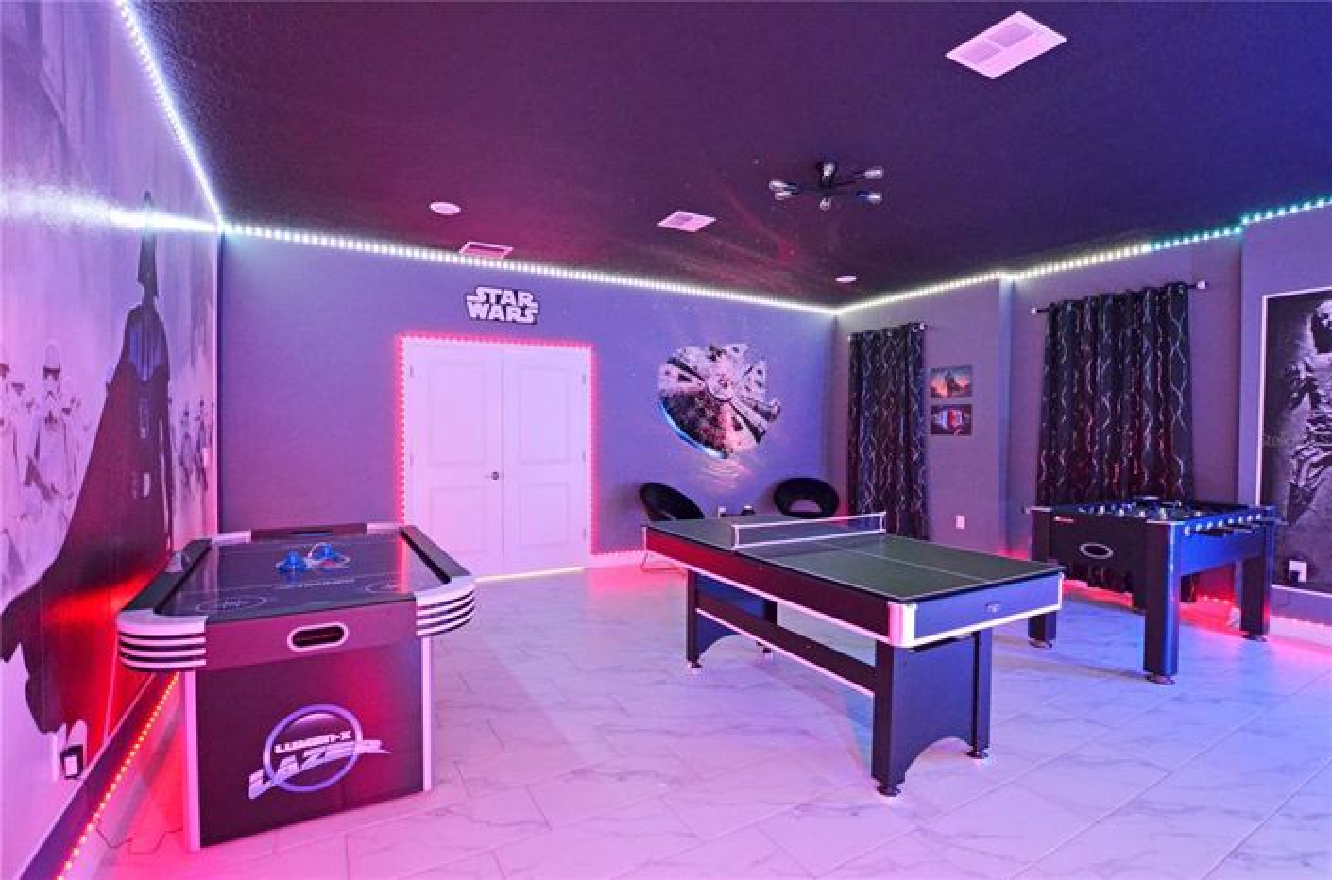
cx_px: 666
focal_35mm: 15
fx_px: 554
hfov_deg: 100.5
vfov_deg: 77.0
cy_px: 440
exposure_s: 1/25
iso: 2000
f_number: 4
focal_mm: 10
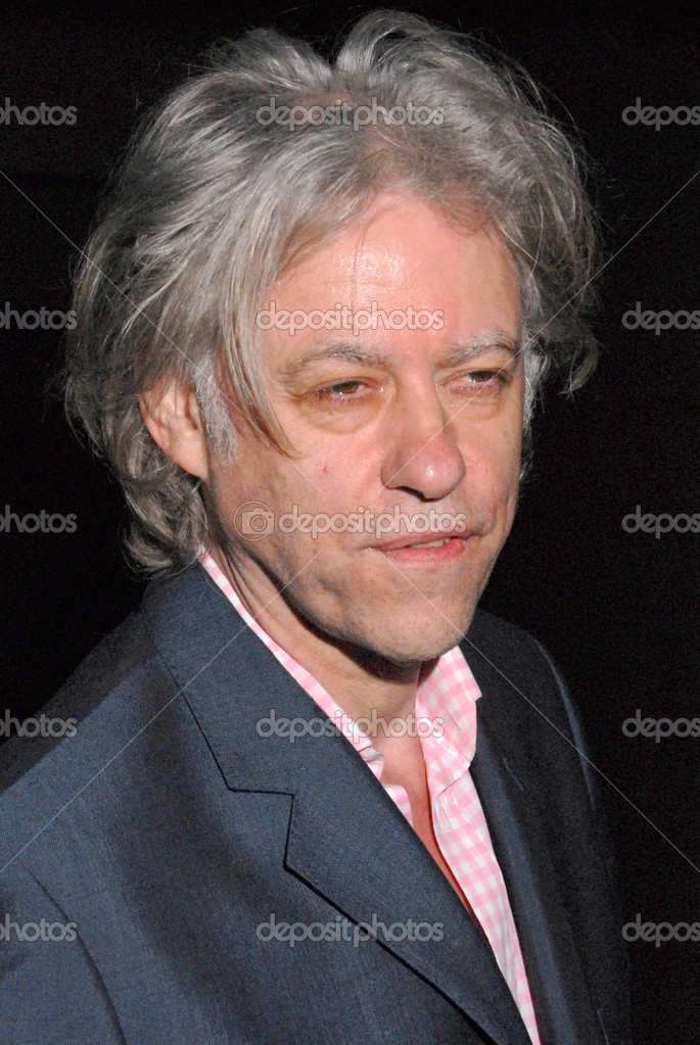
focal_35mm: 69
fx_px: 2006
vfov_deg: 29.2
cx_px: 350
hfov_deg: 19.8
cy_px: 522
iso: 500
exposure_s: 1/250
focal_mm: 46
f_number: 8
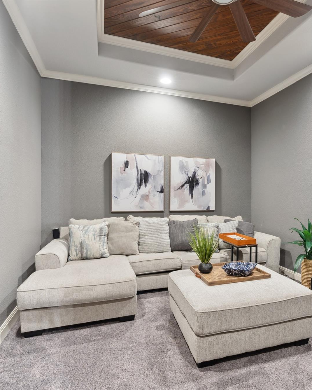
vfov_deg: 72.6
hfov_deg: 59.2
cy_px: 198
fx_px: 265
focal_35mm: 23
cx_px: 213
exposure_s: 6
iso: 100
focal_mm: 16
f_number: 9
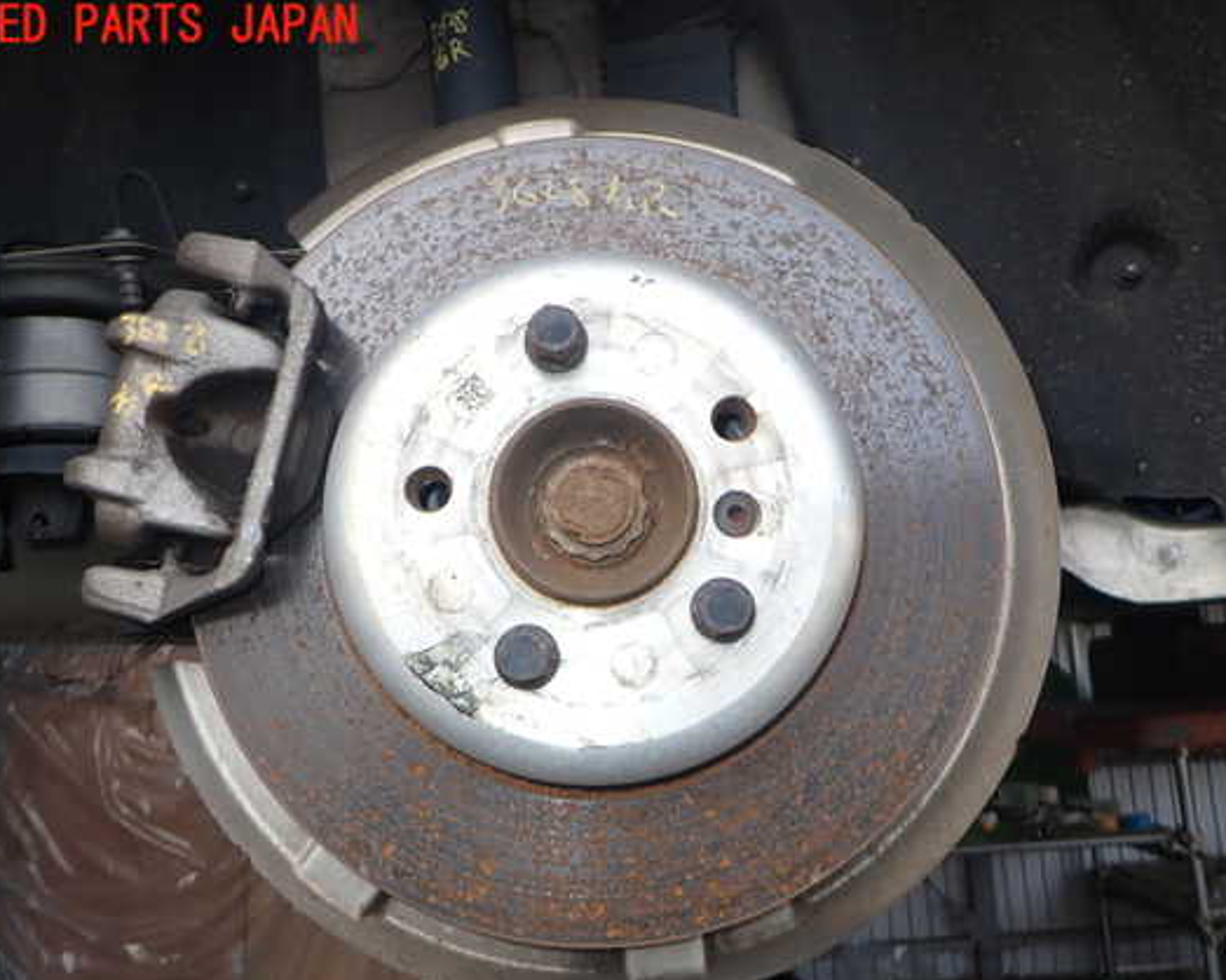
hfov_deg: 62.2
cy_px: 525
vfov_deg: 51.5
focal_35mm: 28
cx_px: 635
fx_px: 1016
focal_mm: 4.5
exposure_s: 1/125
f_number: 2.8
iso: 100
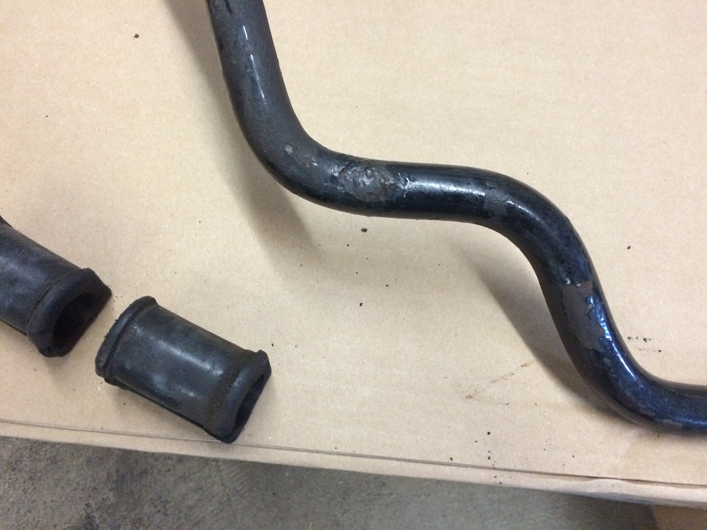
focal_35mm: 29
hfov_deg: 61.7
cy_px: 265
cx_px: 354
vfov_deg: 48.2
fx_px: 592
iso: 320
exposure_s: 1/30
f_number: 2.2
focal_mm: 4.15
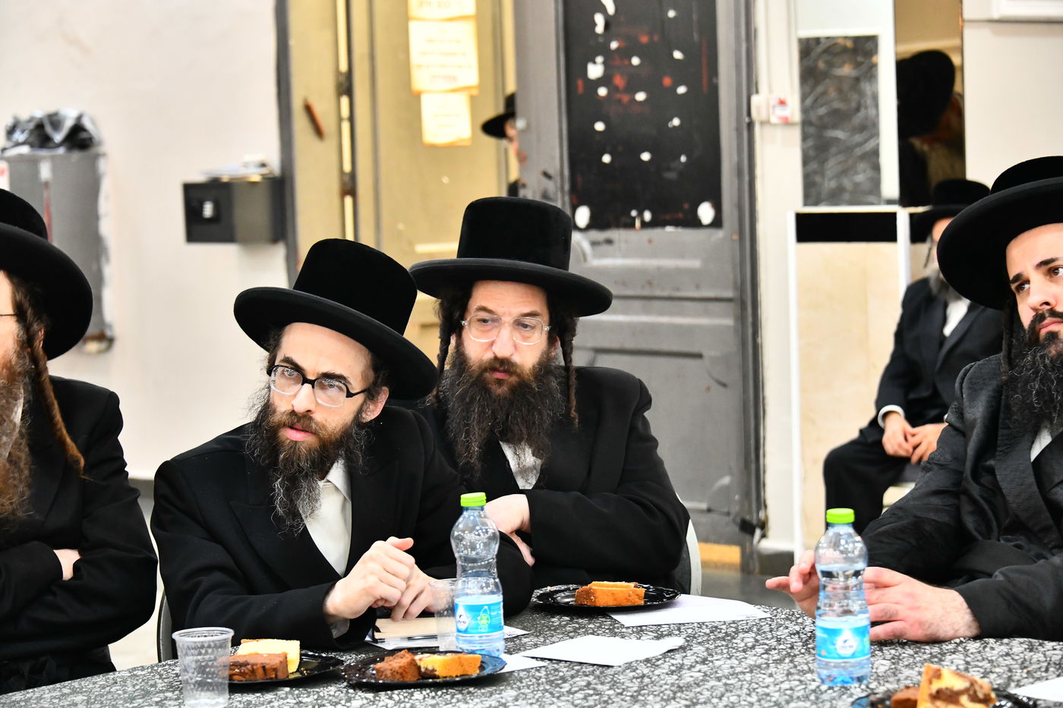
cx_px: 532
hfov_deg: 22.1
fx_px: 2716
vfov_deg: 14.9
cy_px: 354
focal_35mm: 92
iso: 3200
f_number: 5.6
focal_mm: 92
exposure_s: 1/100
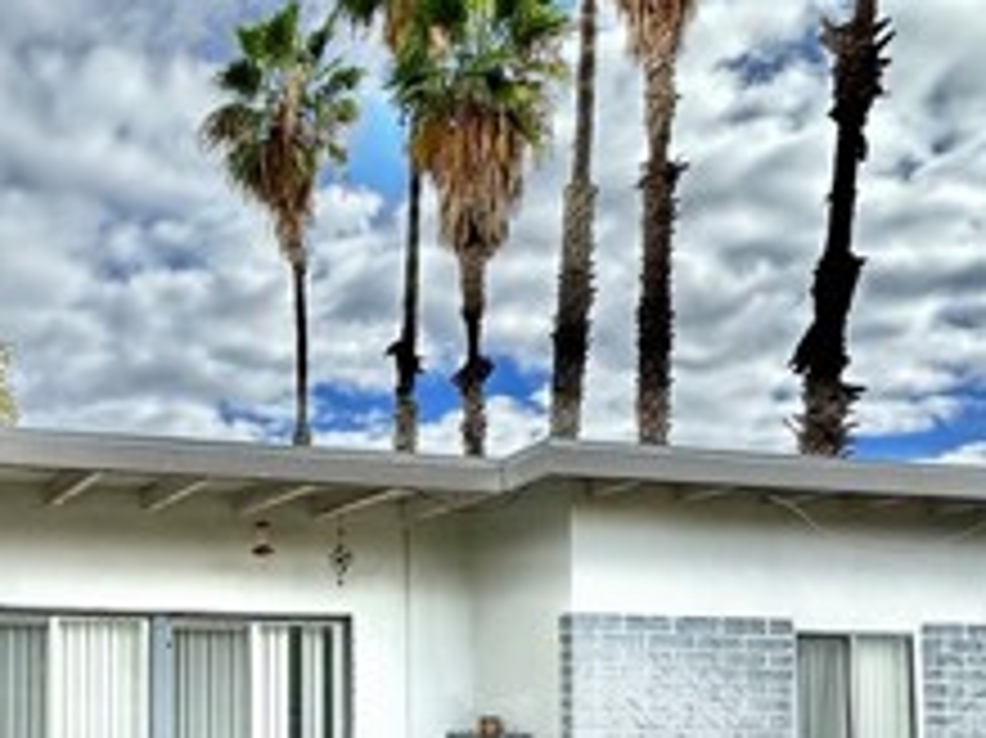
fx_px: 1167
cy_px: 648
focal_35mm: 41
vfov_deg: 33.5
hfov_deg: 39.2
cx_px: -45
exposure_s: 1/1435
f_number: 2.2
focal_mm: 2.22
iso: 40
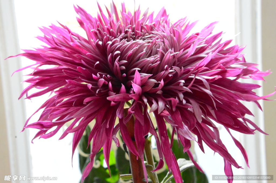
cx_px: 138
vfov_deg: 15.7
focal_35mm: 87
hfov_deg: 23.4
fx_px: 666
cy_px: 92
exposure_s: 1/250
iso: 4500
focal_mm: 58
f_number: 22
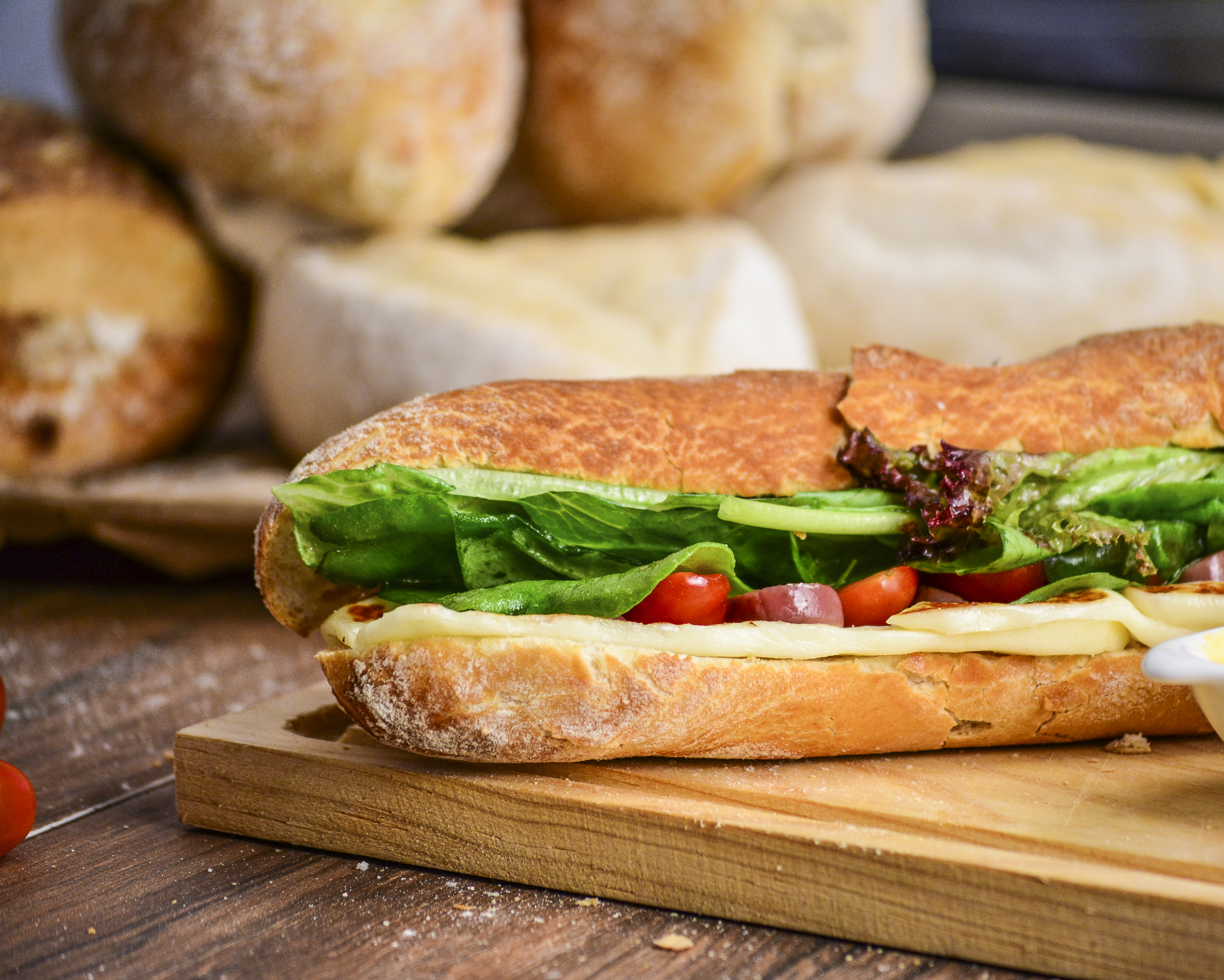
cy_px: 490
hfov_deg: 10.4
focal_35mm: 186
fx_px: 6738
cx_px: 719
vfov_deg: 8.3
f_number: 4.5
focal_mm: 110
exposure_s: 1/250
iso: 800
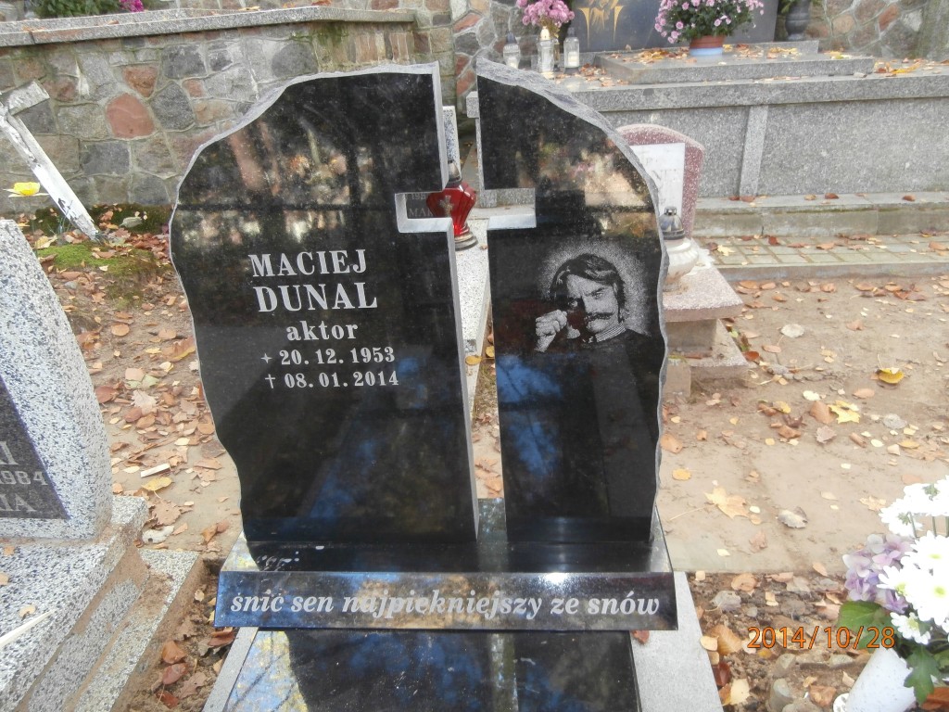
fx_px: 658
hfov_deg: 71.6
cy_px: 356
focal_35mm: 24
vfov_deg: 56.8
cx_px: 474
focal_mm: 4.2
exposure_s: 1/30
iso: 200
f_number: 3
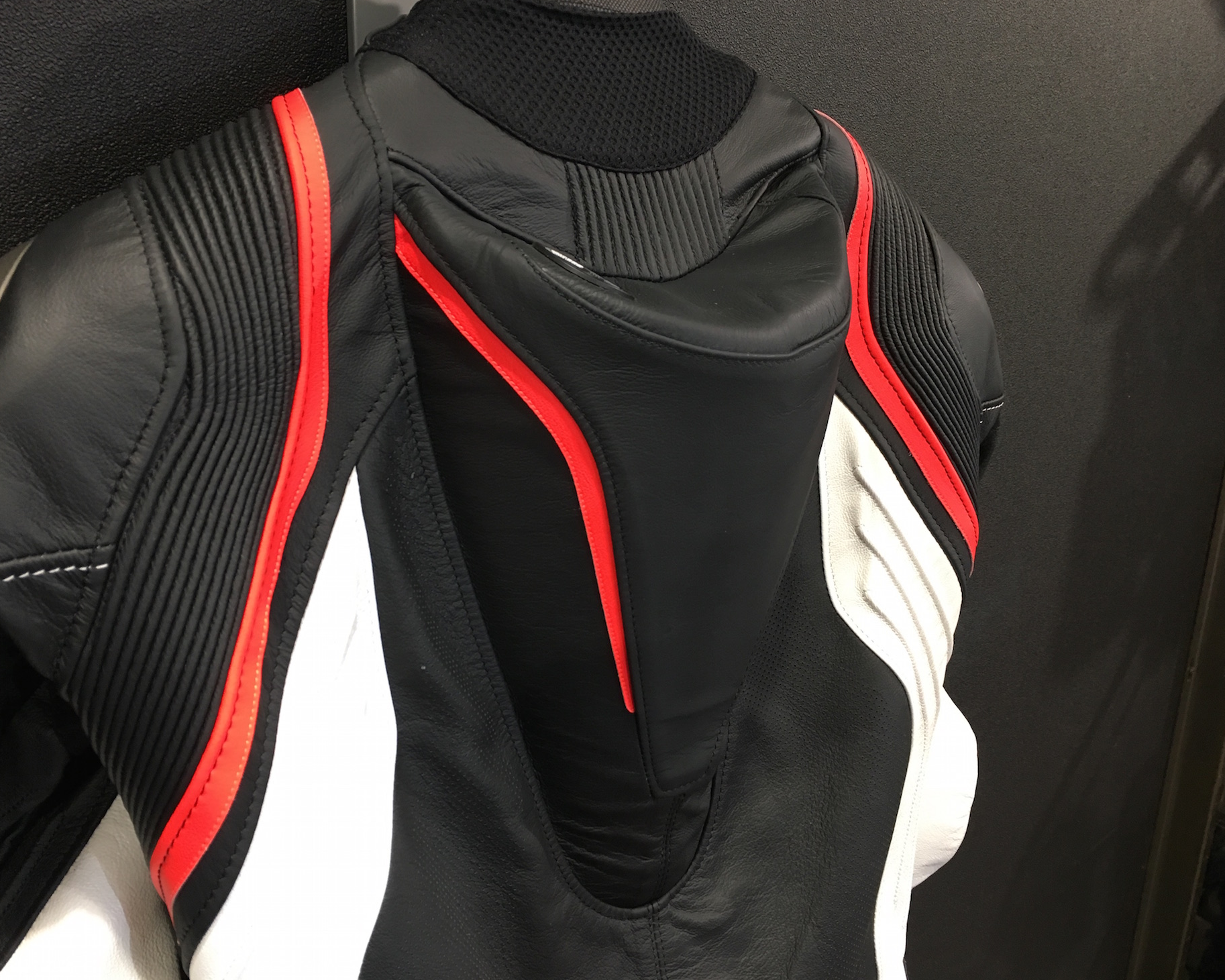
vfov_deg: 47.1
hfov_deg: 57.2
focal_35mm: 31
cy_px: 493
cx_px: 591
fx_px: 1124
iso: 100
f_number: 2.2
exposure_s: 1/30
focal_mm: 4.15
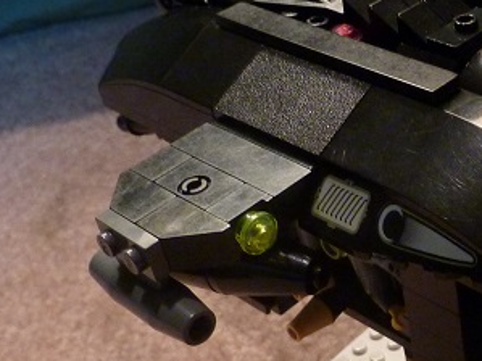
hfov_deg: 27.5
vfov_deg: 21.9
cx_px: 466
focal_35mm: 67
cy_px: 164
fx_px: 933
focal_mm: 4.1
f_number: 3.3
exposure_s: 1/30
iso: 400
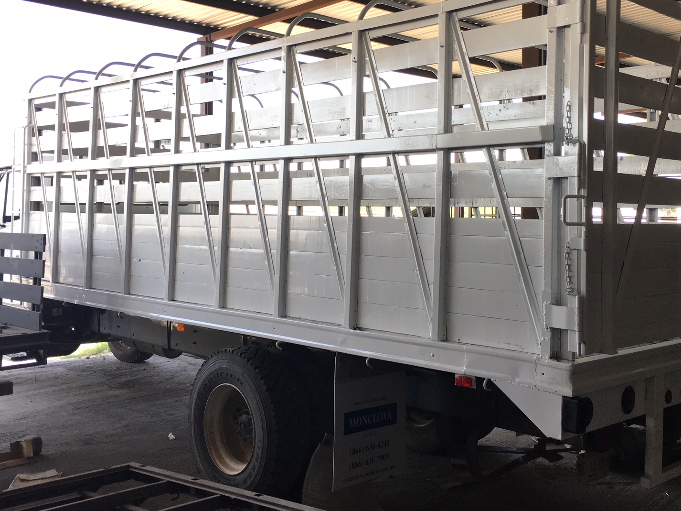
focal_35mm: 41
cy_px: 193
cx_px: 378
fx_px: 806
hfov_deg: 45.7
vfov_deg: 34.9
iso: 40
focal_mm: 4.15
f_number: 2.2
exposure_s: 1/120
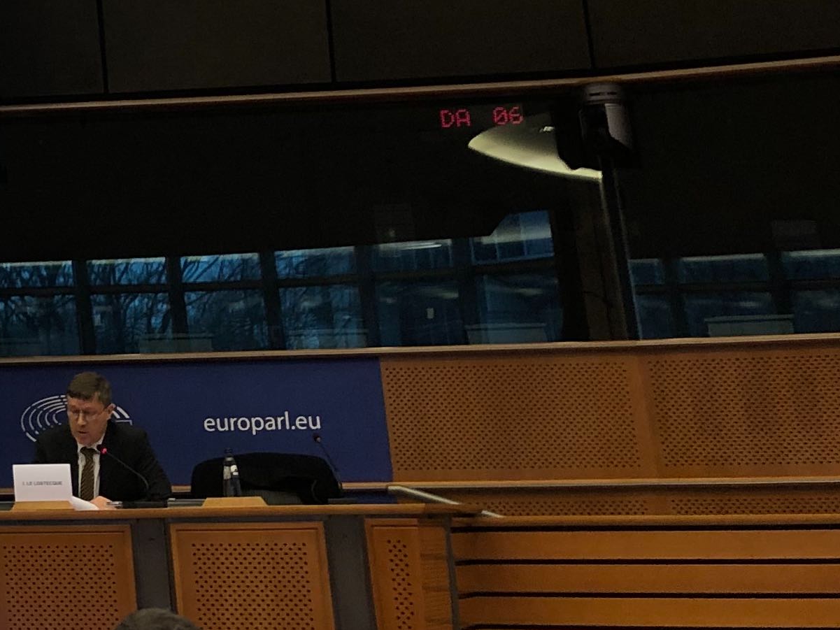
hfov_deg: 18.3
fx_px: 2281
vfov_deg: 15.1
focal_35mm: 94
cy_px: -162
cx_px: -453
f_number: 1.8
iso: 25
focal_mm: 3.99
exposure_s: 1/33
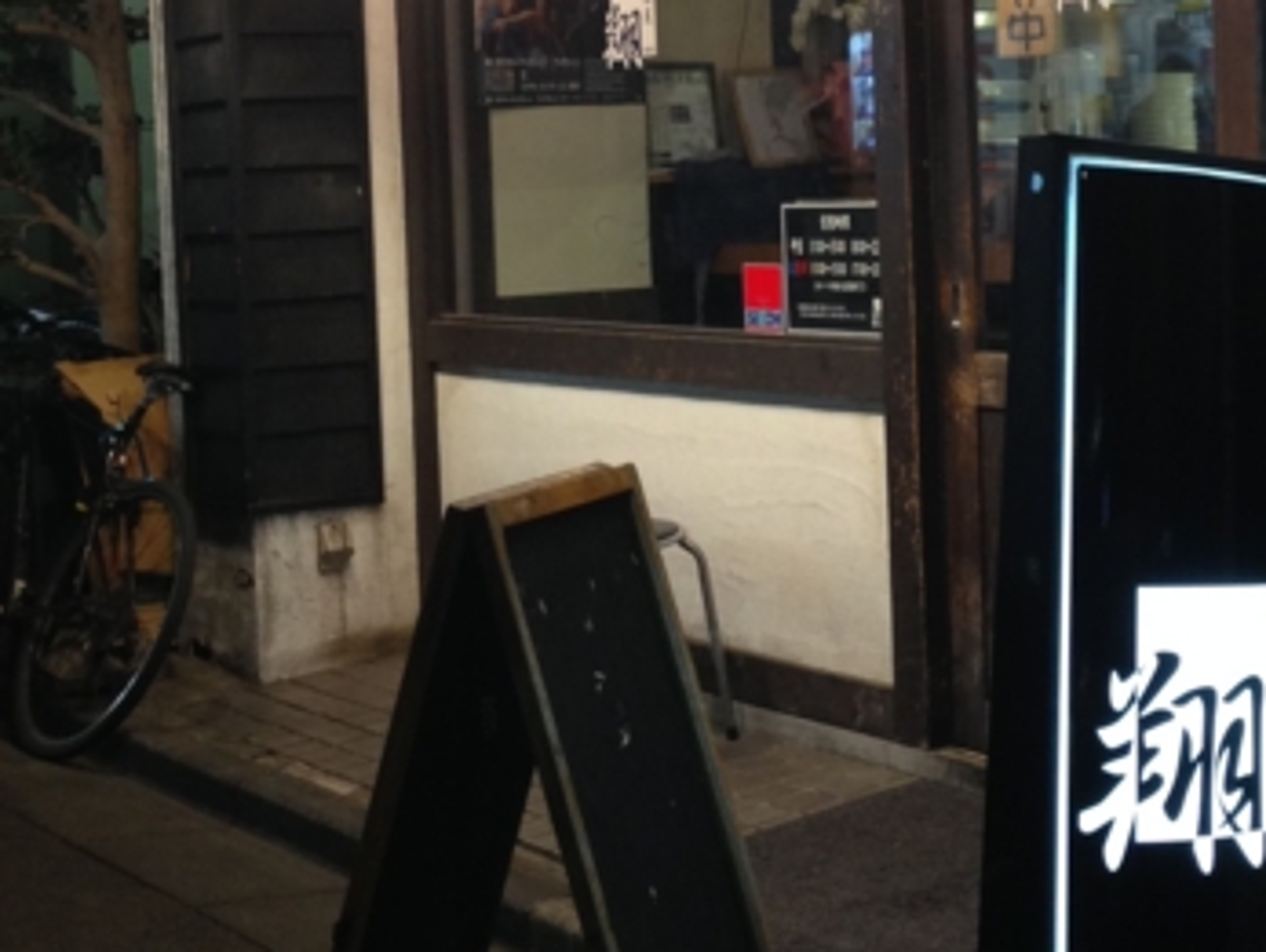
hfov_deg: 25.6
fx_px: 2782
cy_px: 281
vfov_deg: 19.3
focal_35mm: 76
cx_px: 766
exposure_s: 1/20
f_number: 2.4
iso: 125
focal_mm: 4.12
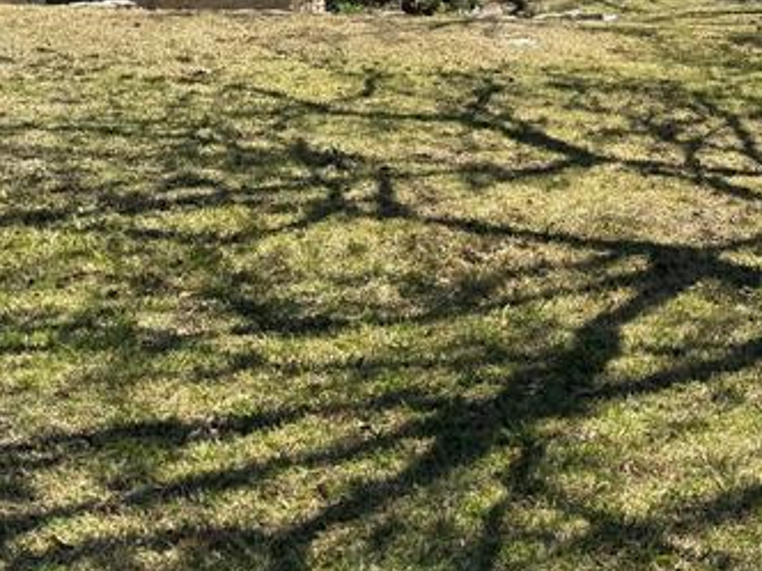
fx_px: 1629
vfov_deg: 19.3
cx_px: 1024
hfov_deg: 23.0
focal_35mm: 74
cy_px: -5
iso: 80
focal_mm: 6.76
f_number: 1.78
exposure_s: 1/2611
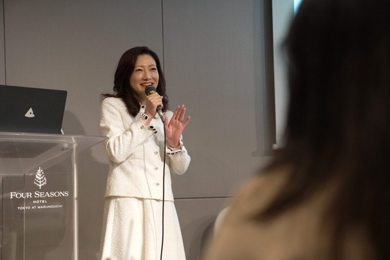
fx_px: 759
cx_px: 195
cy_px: 130
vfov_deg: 19.5
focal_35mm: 70
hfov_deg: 28.8
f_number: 3.2
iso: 8000
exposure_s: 1/250
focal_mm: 70
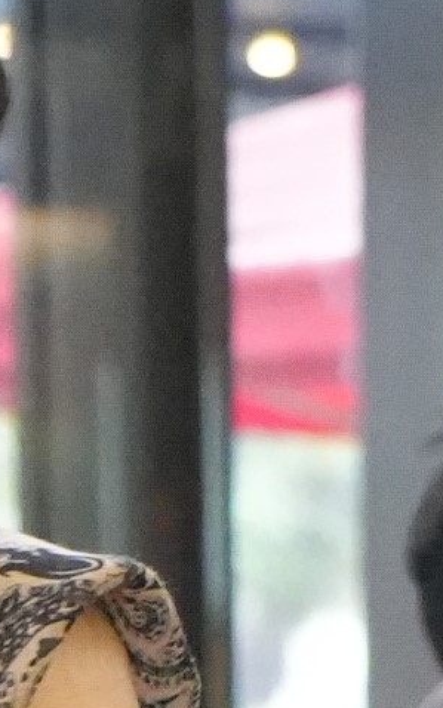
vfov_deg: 5.1
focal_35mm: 403
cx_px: -280
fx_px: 7780
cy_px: 1675
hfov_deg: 3.2
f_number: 4
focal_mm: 41
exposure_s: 1/160
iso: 10000
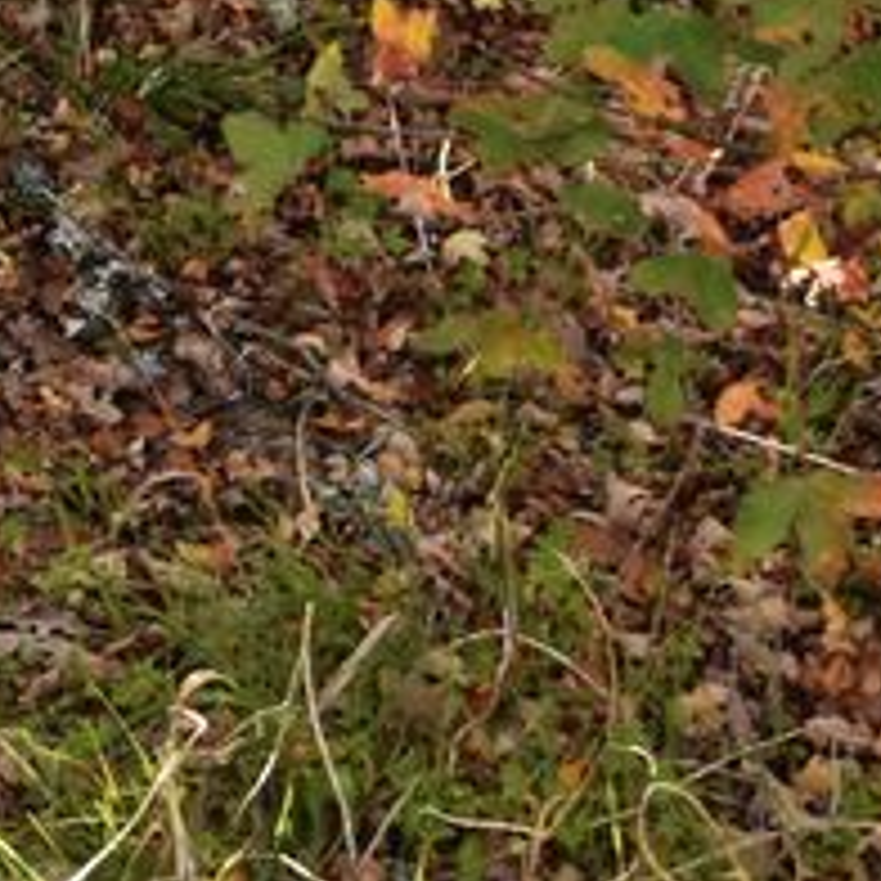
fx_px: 4125
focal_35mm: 143
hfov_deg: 11.5
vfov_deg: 11.4
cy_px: -688
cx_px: -571
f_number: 5.6
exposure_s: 1/125
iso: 400
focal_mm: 21
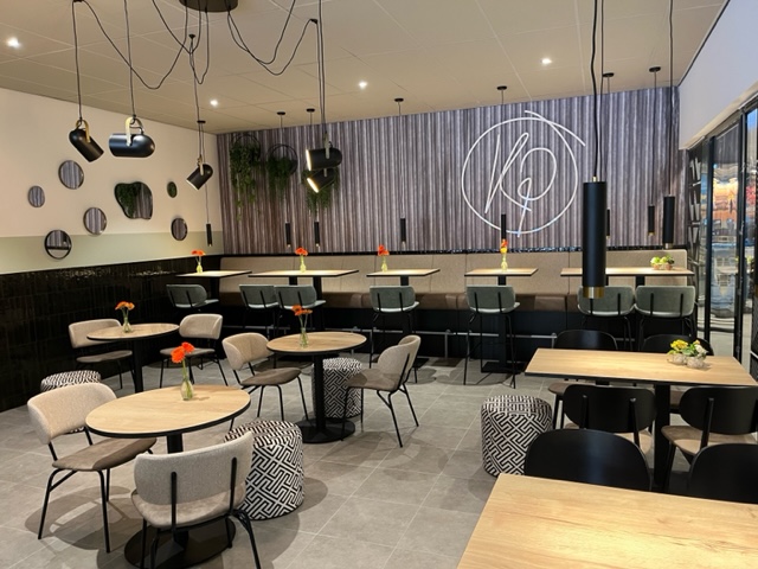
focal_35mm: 26
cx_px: 379
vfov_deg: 53.1
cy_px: 284
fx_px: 569
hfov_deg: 67.3
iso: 250
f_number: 1.6
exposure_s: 1/50
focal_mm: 5.1
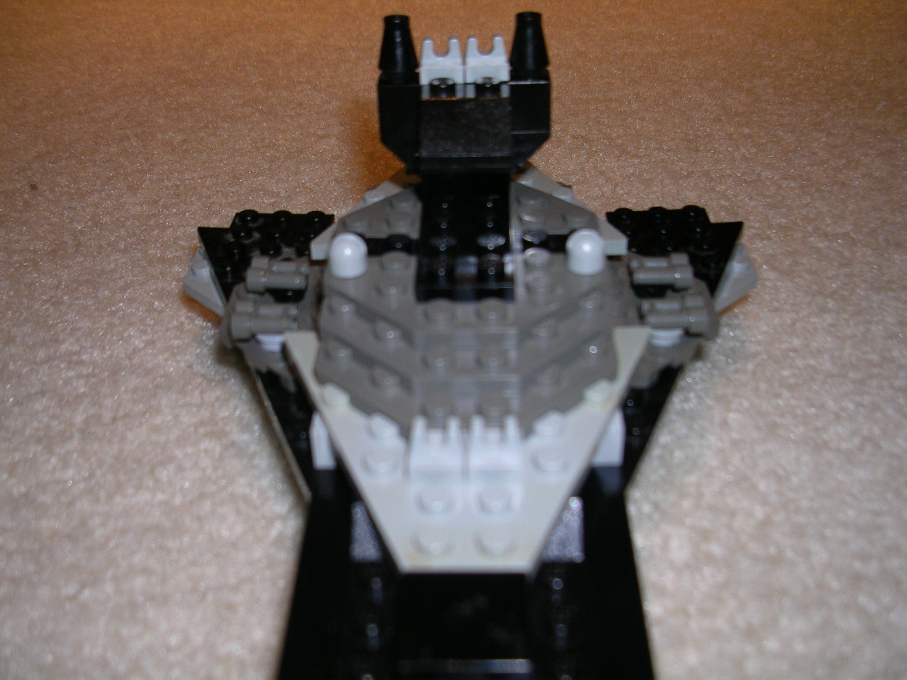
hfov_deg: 49.0
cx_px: 454
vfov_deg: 37.7
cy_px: 340
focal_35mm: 38
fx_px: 996
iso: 50
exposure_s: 1/60.1
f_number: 2.8
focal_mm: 5.8
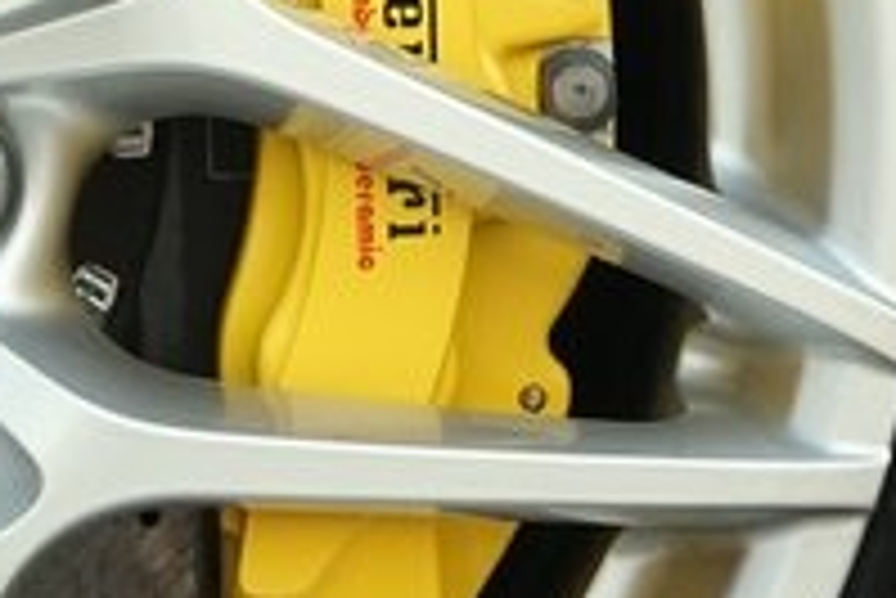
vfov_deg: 7.2
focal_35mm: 190
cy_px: 106
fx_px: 4732
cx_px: -279
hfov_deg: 10.6
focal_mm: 37
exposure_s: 1/50
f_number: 6.3
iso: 1250
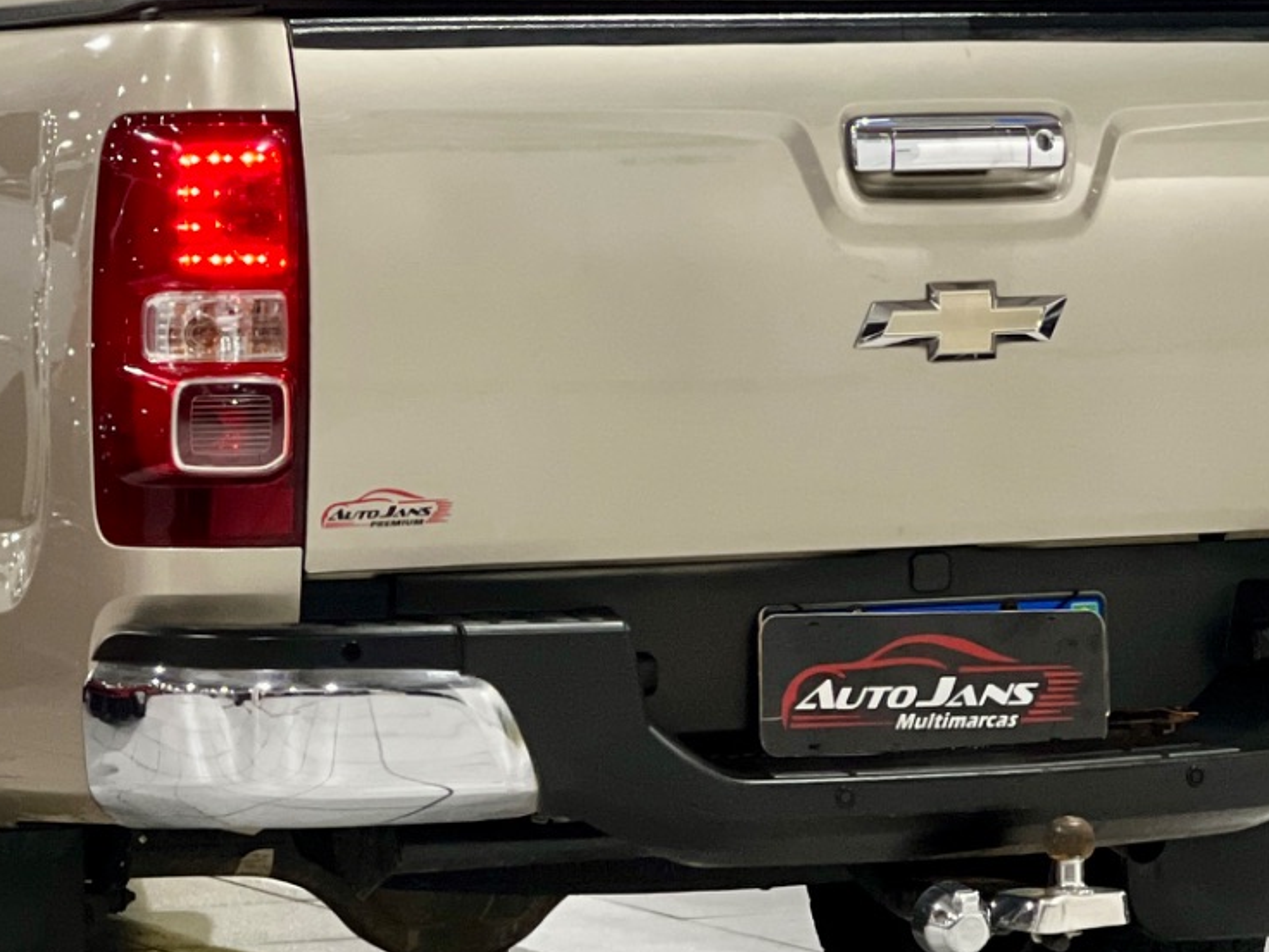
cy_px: 298
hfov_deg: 9.8
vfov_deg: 7.4
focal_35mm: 201
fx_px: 7369
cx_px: 295
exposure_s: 1/30
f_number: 2.8
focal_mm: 9
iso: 320
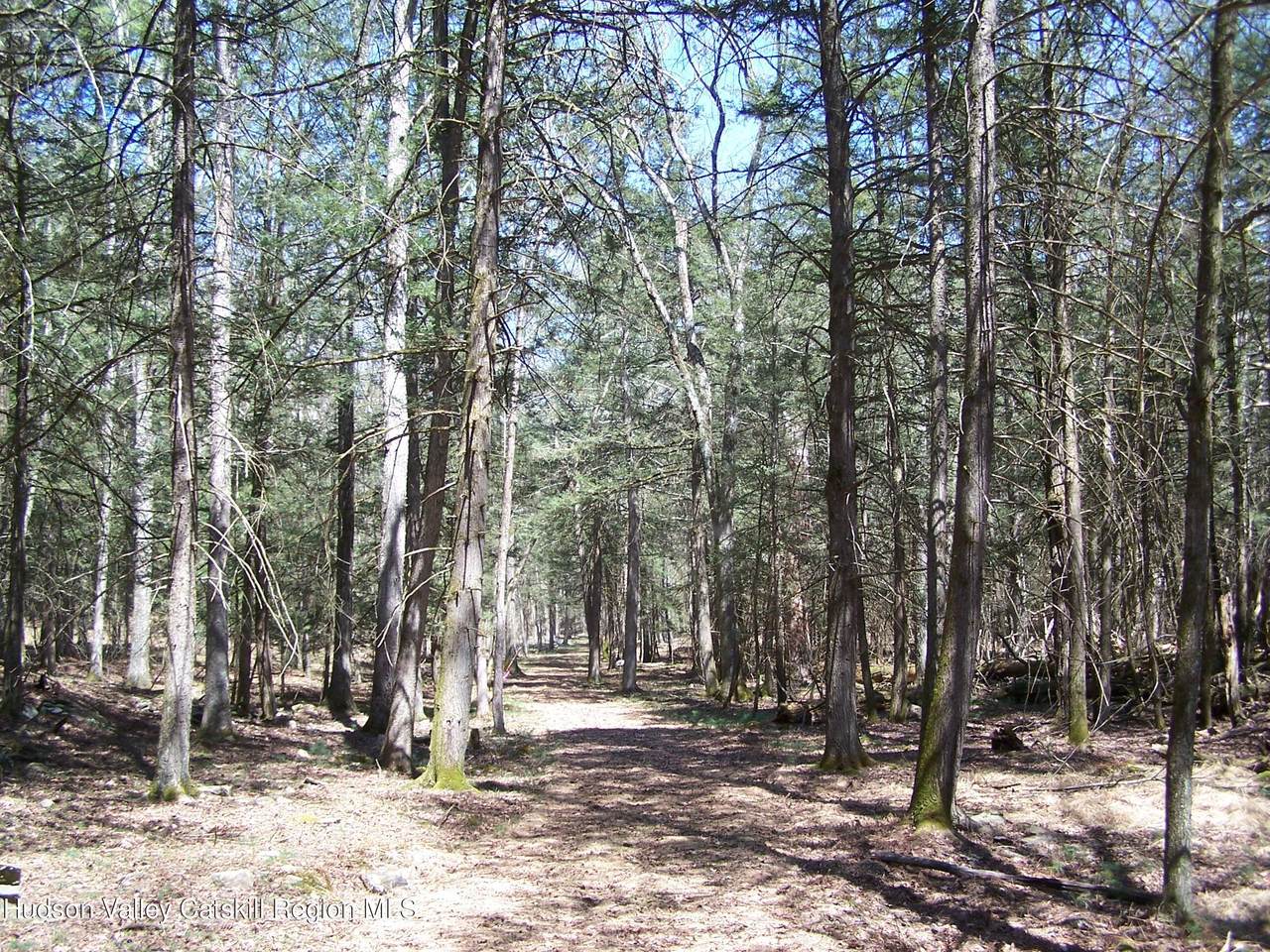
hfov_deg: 49.0
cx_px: 635
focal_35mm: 38
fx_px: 1394
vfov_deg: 37.7
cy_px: 476
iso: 100
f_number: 2.8
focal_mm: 6.3
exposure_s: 1/250
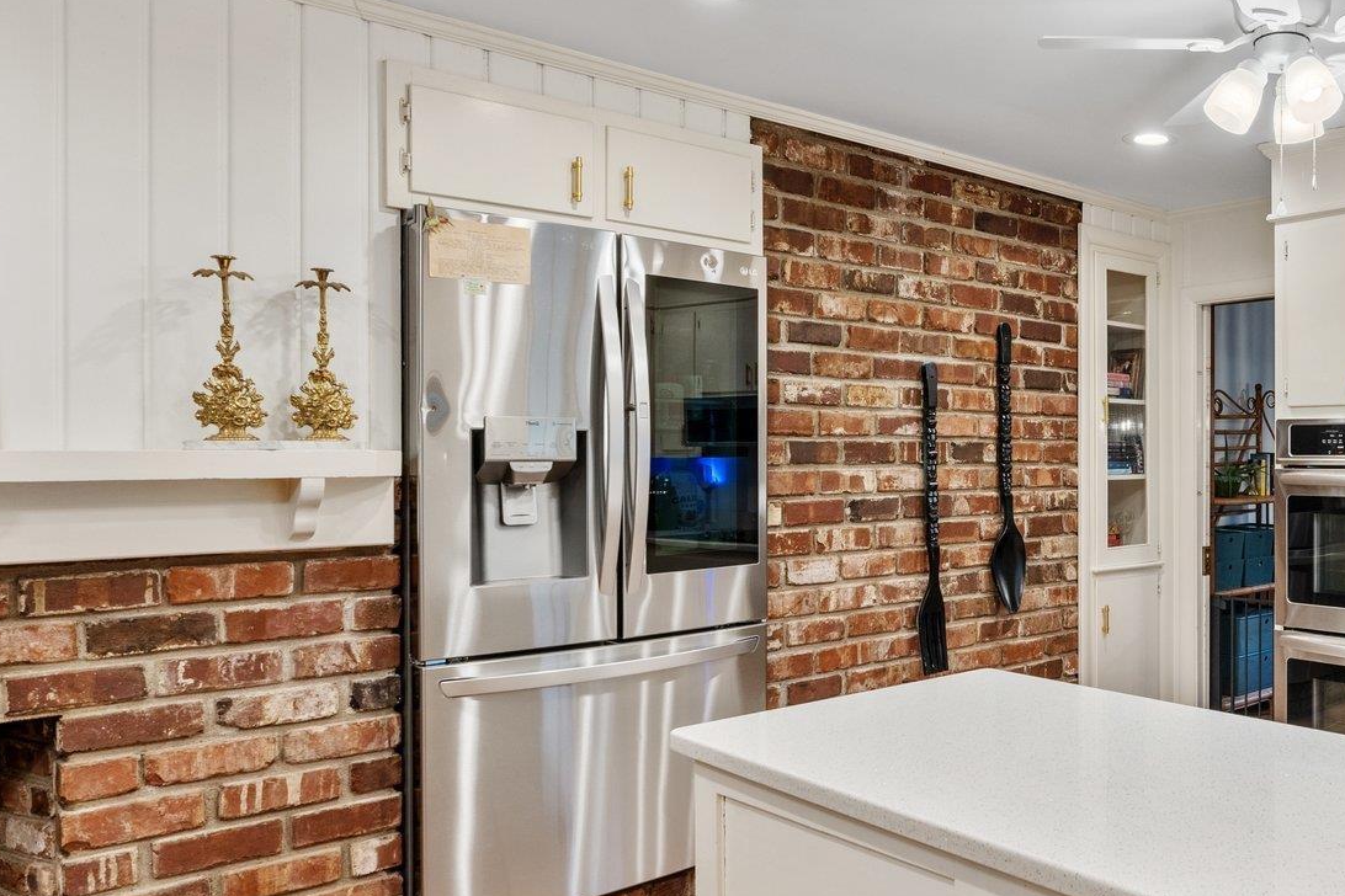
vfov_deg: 43.6
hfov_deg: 56.3
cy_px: 461
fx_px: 1121
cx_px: 1123
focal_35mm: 30
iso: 250
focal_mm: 16
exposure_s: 1/2
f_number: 9
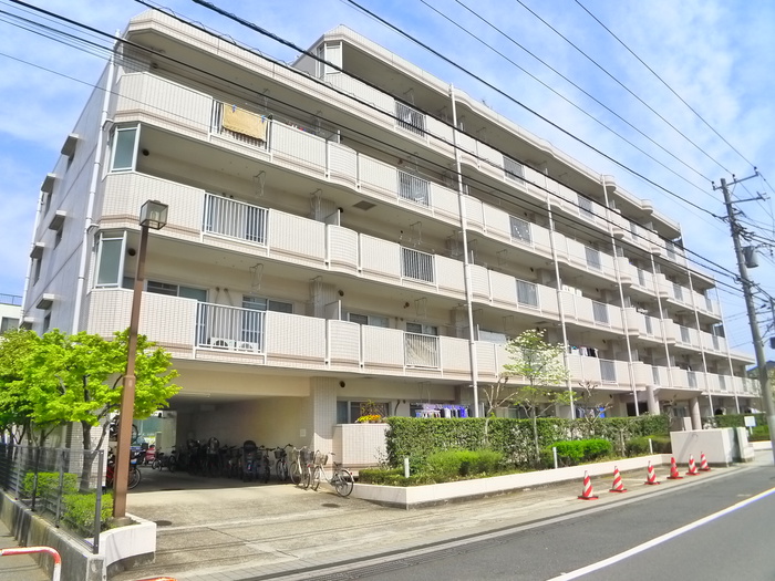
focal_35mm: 32
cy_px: 290
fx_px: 716
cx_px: 388
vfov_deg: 44.2
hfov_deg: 56.8
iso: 400
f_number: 4
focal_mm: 6.8
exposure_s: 1/800
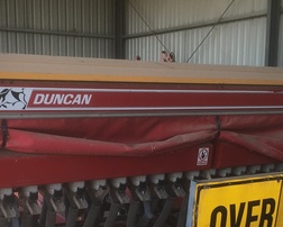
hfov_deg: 25.6
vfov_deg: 20.1
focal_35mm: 74
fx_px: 620
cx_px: 182
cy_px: 226
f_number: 2.2
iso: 25
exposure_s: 1/158
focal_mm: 4.15
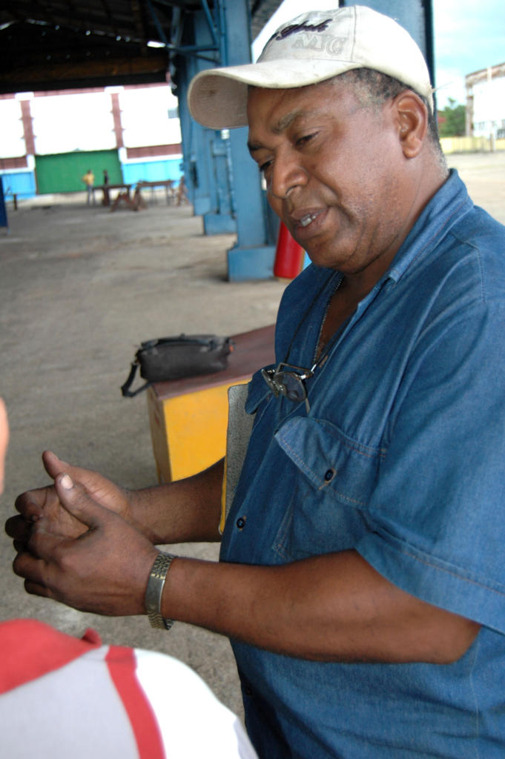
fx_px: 885
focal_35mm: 42
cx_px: 252
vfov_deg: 46.4
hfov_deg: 31.8
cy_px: 380
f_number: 4.2
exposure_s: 1/180
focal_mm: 28
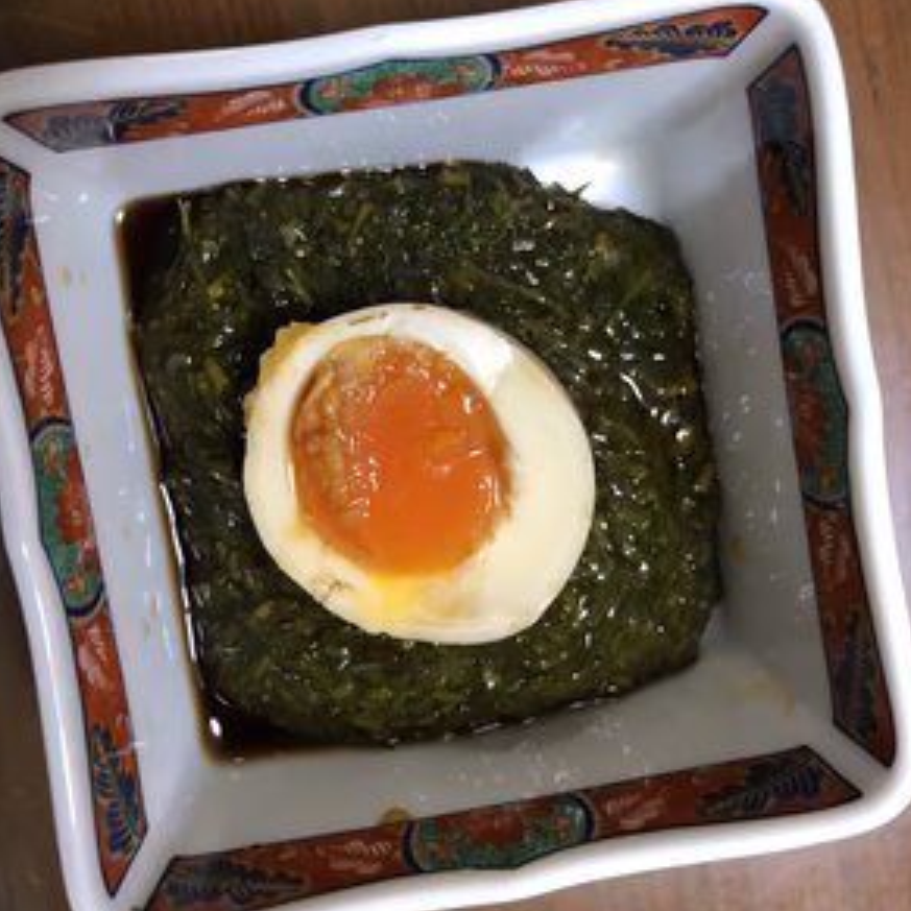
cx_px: 463
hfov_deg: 48.4
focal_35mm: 34
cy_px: 391
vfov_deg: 48.3
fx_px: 1012
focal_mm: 4
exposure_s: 1/60
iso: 200
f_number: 1.8
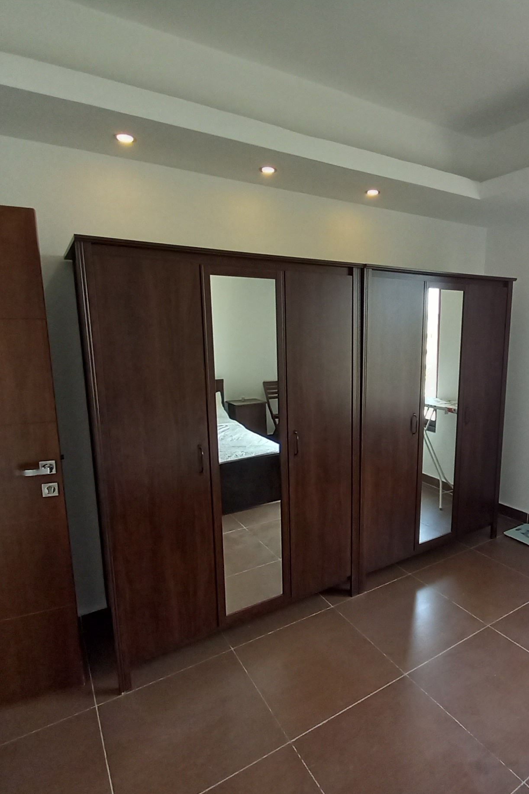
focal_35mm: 19
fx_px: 419
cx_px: 336
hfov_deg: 63.5
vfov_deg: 86.9
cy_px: 413
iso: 80
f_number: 2.2
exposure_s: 1/50
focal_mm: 1.13
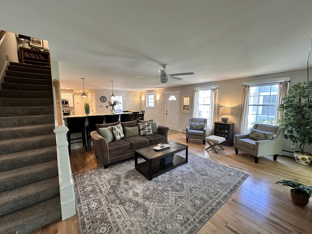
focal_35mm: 14
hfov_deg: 102.1
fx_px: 126
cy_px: 117
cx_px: 156
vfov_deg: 85.7
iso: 200
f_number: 2.2
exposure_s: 1/60
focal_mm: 2.22
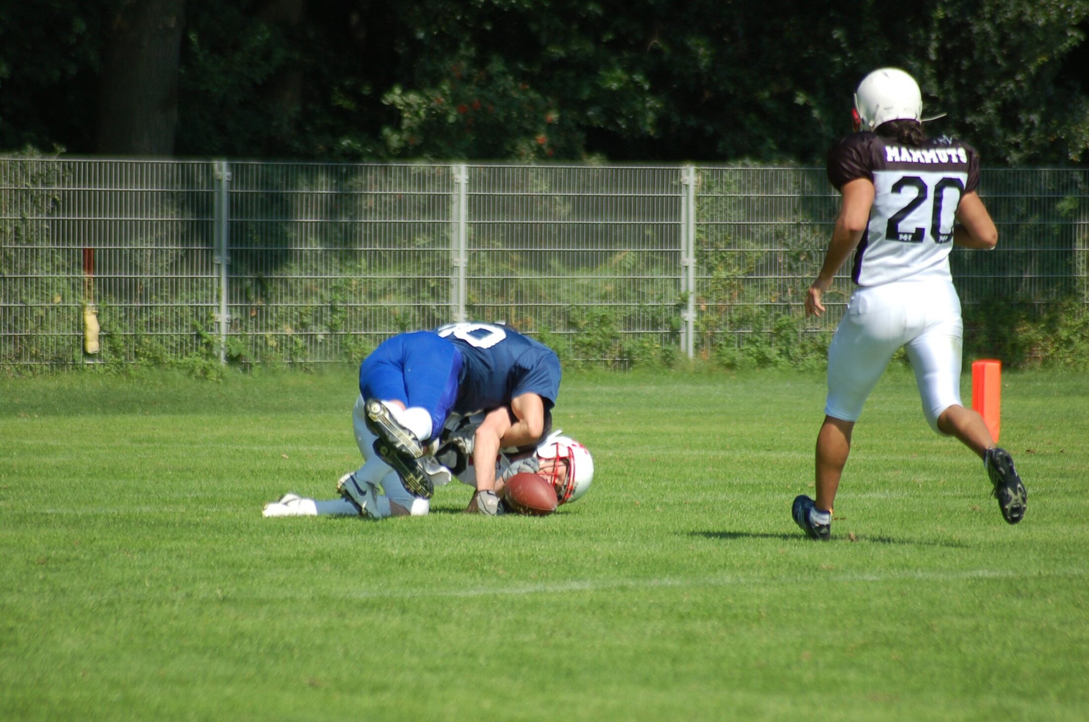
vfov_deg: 3.4
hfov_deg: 5.1
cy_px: 361
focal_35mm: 405
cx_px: 544
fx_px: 12228
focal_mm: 270
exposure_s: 1/1000
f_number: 5.6
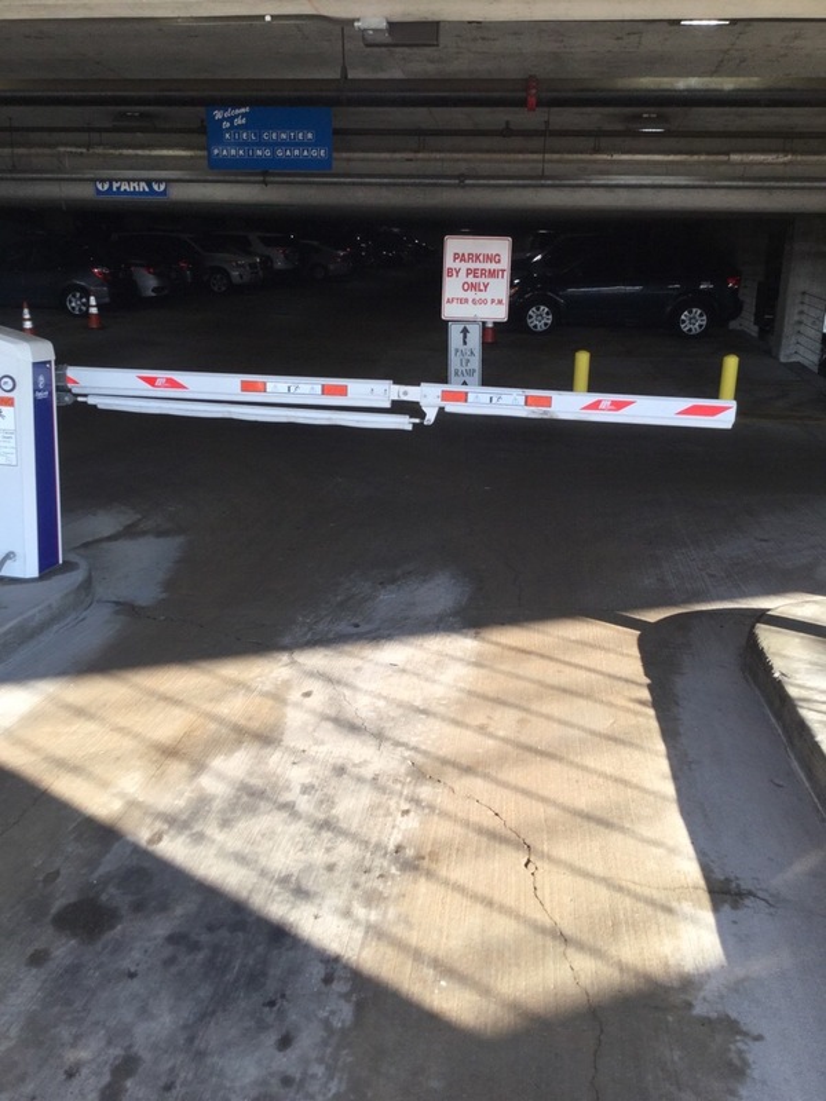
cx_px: 413
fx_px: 986
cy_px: 550
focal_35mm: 31
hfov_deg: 45.4
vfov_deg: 58.4
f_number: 2.4
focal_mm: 3.3
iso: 25
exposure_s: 1/122
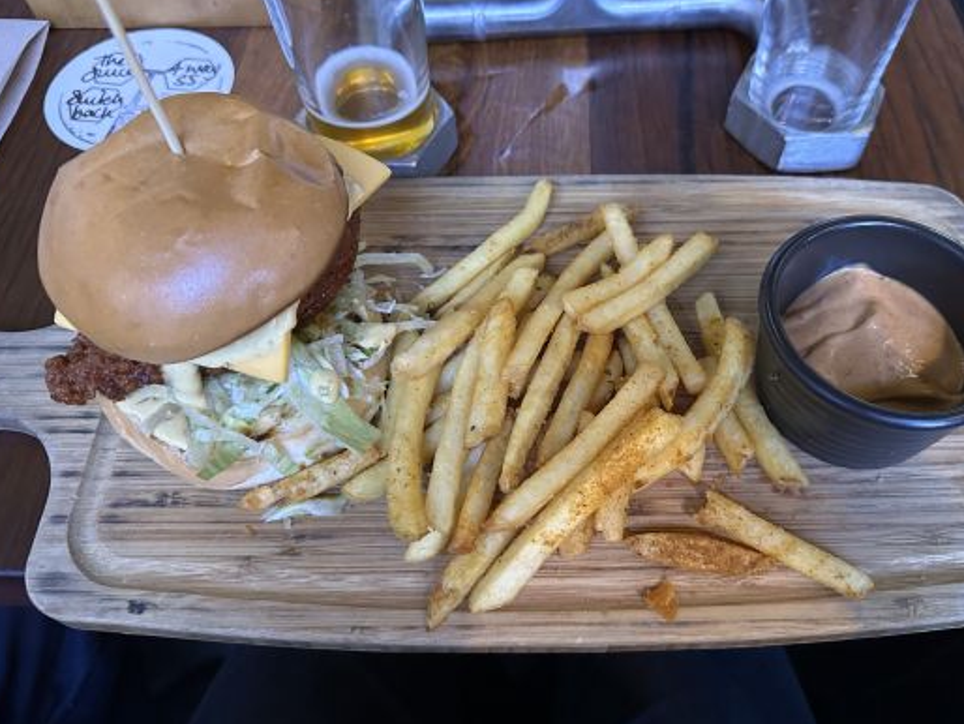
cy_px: 315
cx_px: 538
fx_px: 780
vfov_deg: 49.7
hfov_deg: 63.2
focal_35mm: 28
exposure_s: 1/33
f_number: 1.78
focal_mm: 6.86
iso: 640
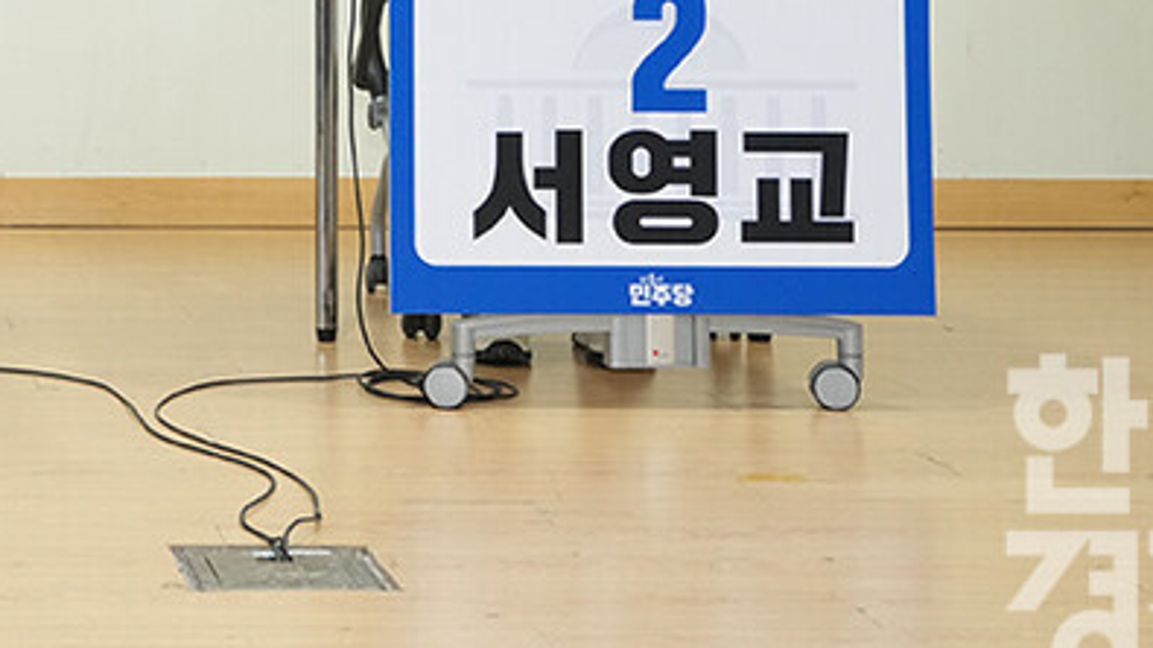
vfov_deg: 14.6
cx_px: -61
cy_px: -190
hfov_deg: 25.2
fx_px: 2415
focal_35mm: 79
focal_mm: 31
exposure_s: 1/125
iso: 3200
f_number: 5.6
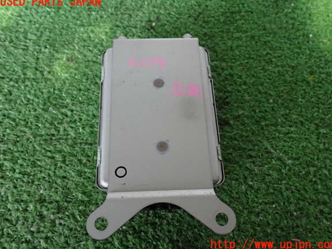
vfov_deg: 42.9
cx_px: 168
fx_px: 316
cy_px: 123
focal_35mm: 33
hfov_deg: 55.4
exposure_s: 1/25
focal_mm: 5.79
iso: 800
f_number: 2.4
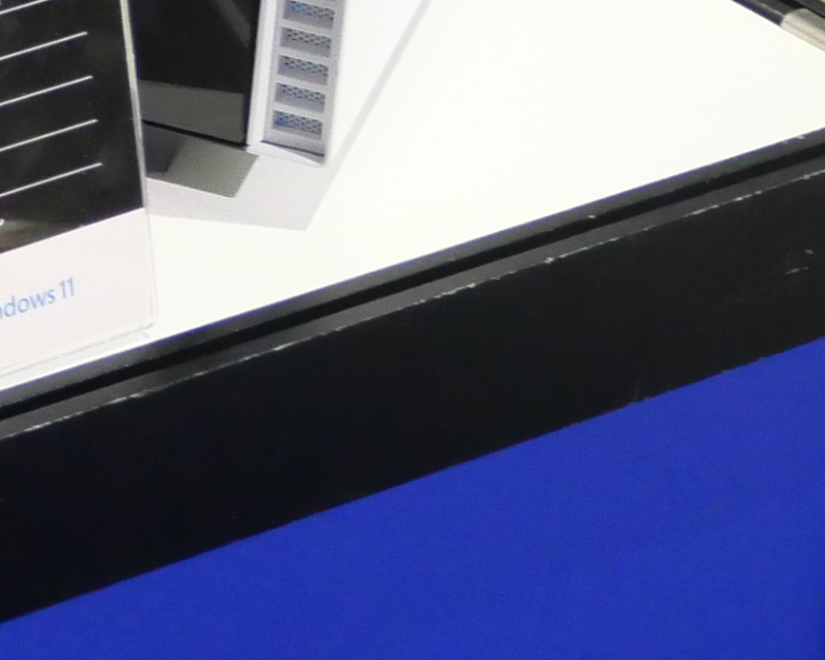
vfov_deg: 8.5
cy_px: -477
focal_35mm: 175
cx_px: -1000
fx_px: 4274
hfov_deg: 10.0
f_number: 3.8
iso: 2000
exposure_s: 1/60
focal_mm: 15
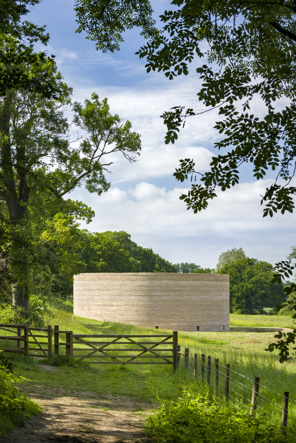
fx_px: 863
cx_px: 148
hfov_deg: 19.5
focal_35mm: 70
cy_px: 222
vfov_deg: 28.8
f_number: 11
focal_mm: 70
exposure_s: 1/30
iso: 100
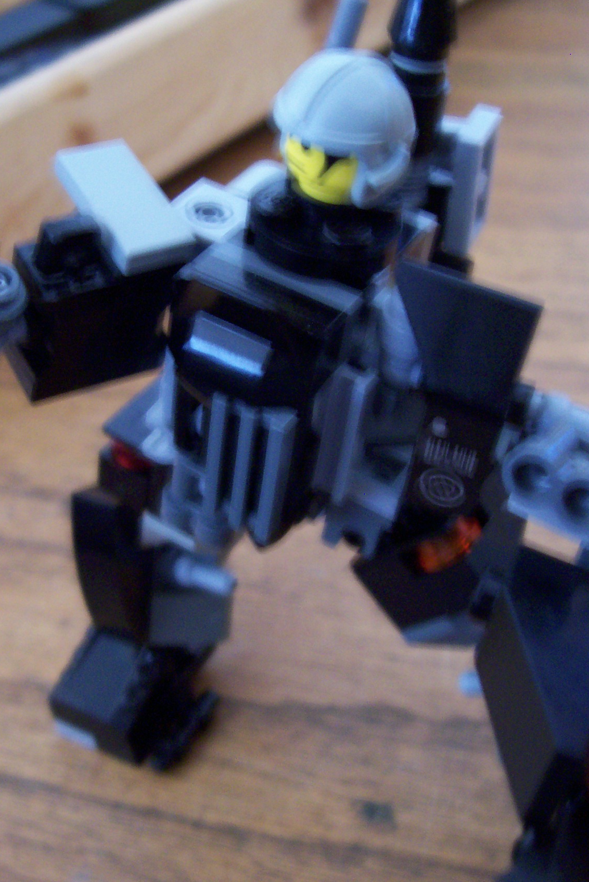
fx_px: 1177
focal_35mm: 48
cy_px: 445
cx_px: 268
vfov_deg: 41.1
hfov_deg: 28.1
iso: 160
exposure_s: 1/8
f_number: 2.7
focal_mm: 5.6
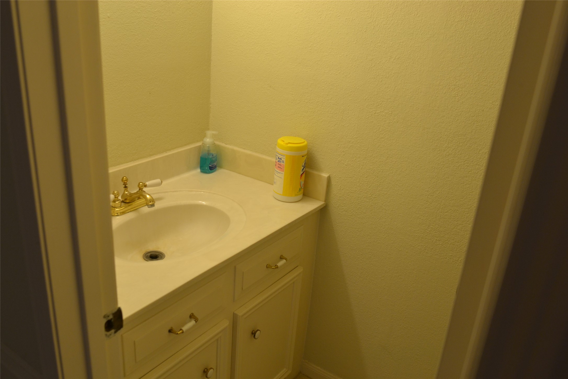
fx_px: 473
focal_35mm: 30
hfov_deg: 61.9
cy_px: 190
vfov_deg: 43.6
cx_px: 284
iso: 400
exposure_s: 1/60
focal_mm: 20
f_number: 4
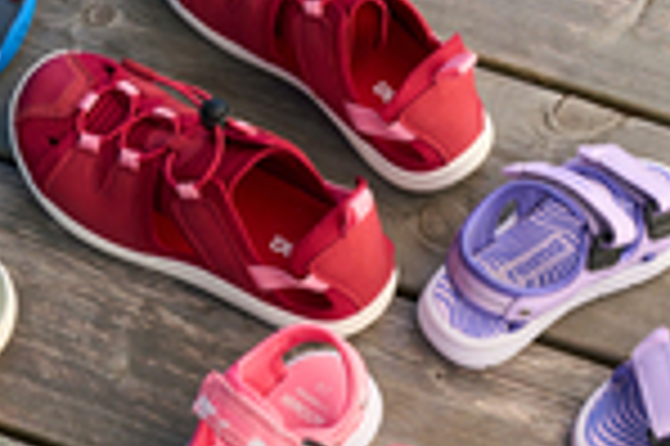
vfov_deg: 9.3
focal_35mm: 144
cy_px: 644
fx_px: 2677
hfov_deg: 14.2
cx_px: 110
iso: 200
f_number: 5
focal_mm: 33
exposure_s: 1/320
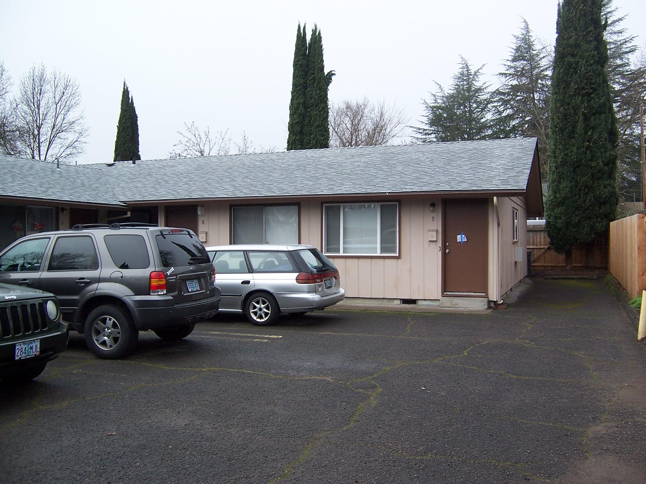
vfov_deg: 42.9
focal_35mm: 33
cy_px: 242
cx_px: 323
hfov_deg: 55.4
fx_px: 616
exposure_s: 1/180
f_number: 3.4
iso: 80
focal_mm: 5.5
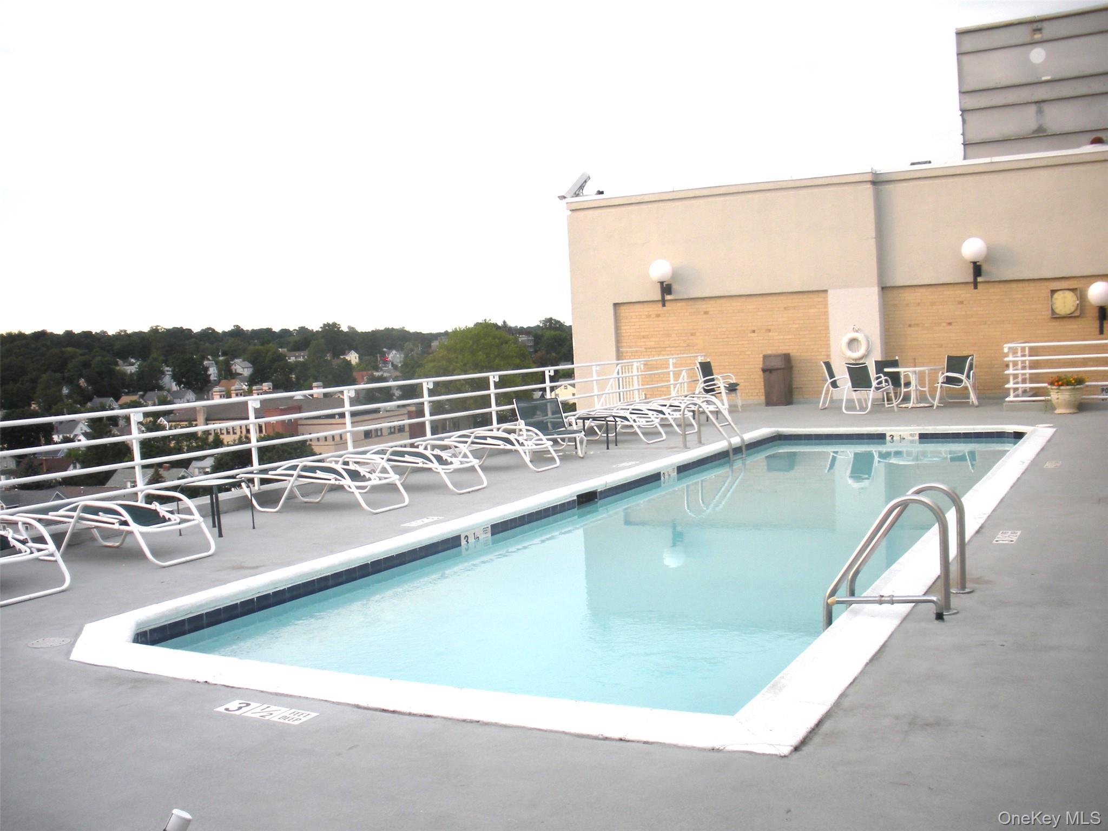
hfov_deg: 52.6
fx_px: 1120
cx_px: 554
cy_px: 416
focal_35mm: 35
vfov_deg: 40.7
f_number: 3.5
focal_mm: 6.3
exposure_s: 1/290
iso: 64
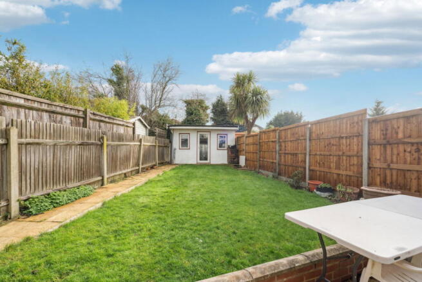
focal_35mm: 16
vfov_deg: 73.8
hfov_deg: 96.7
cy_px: 141
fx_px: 188
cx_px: 211
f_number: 8
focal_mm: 16
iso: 320
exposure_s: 1/250
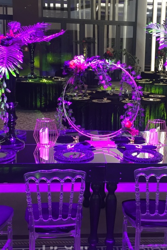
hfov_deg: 26.0
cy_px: 115
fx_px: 362
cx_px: 96
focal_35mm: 52
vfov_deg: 38.2
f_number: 2.2
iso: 100
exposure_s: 1/33
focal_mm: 4.15
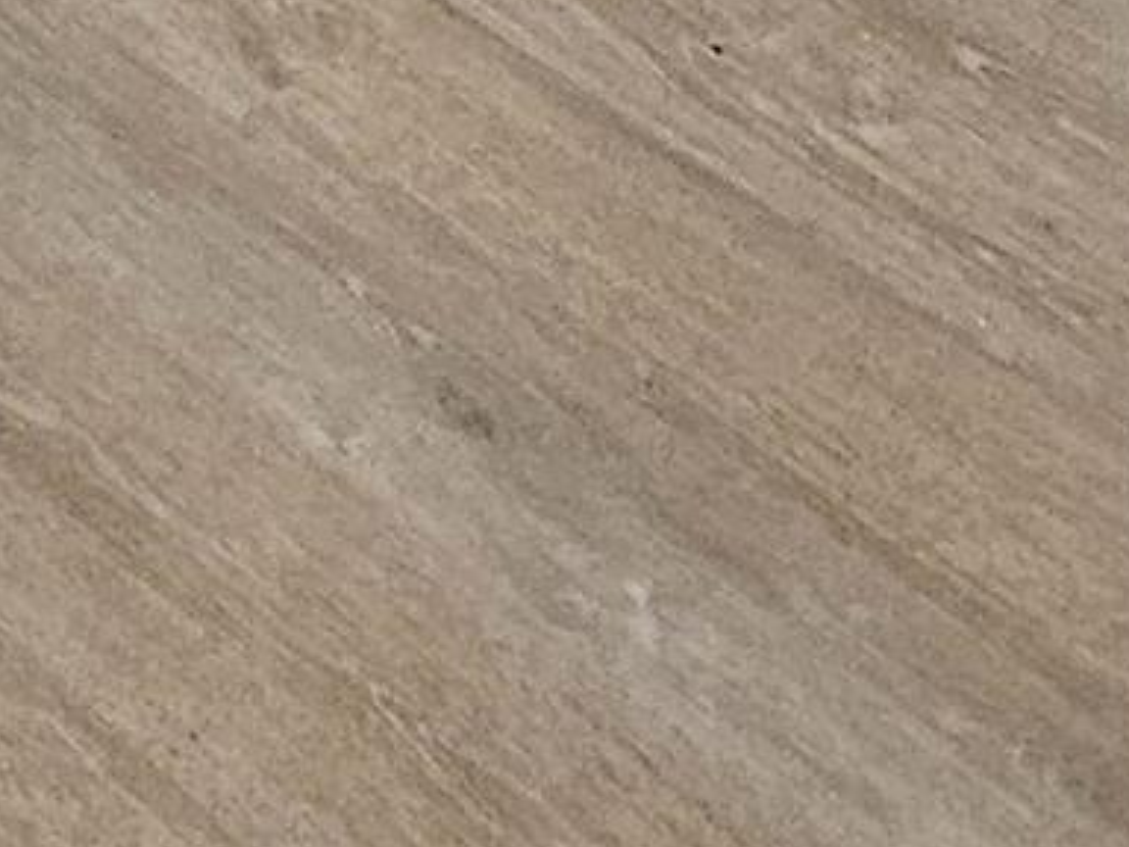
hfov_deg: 15.9
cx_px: -947
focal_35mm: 104
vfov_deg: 9.4
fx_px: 3392
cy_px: -2047
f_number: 2.2
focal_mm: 2.2
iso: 320
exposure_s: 1/40
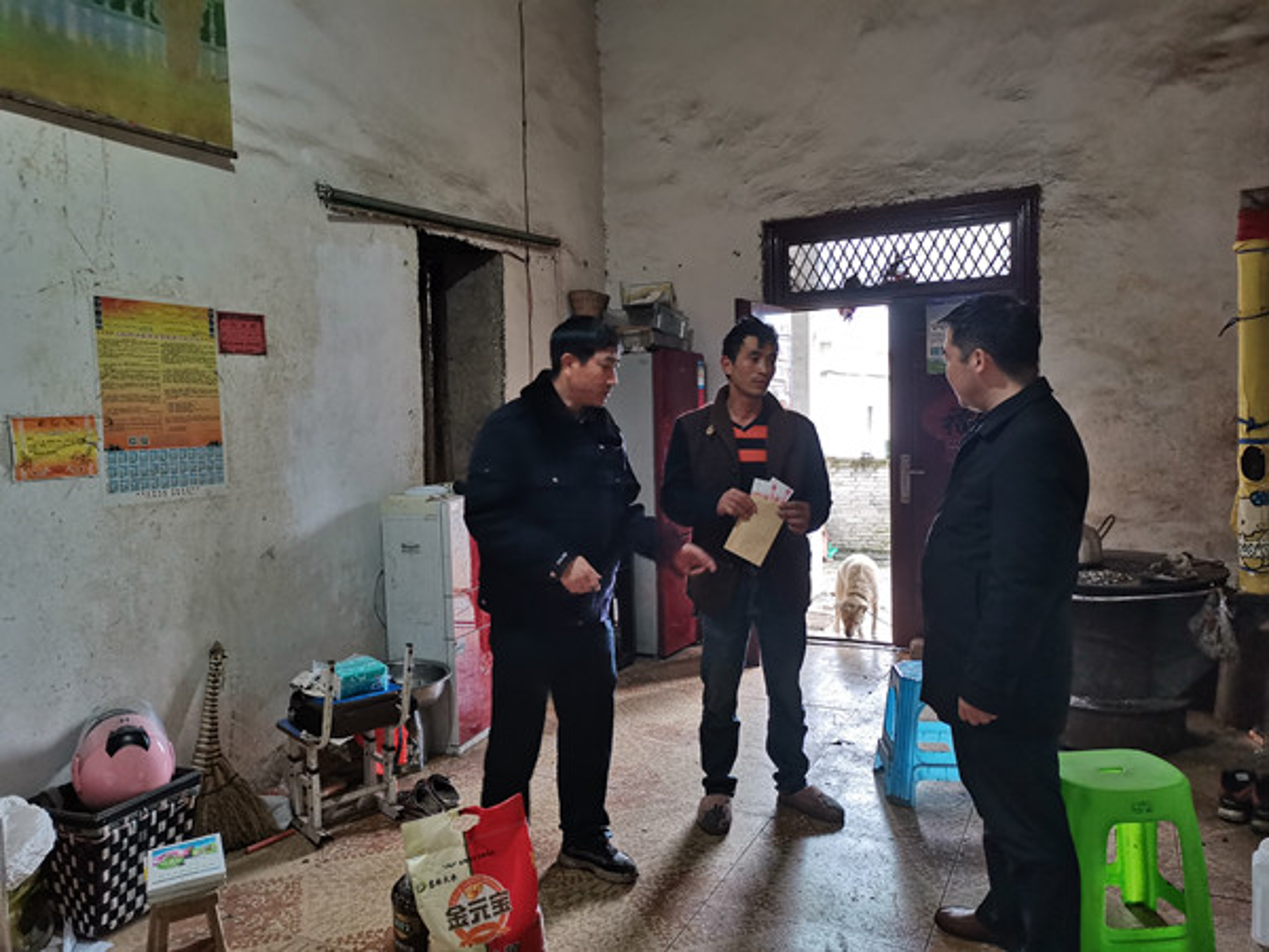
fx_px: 953
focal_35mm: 26
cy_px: 476
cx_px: 634
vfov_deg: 53.1
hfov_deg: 67.3
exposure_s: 1/60
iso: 640
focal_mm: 5.58
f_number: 1.8
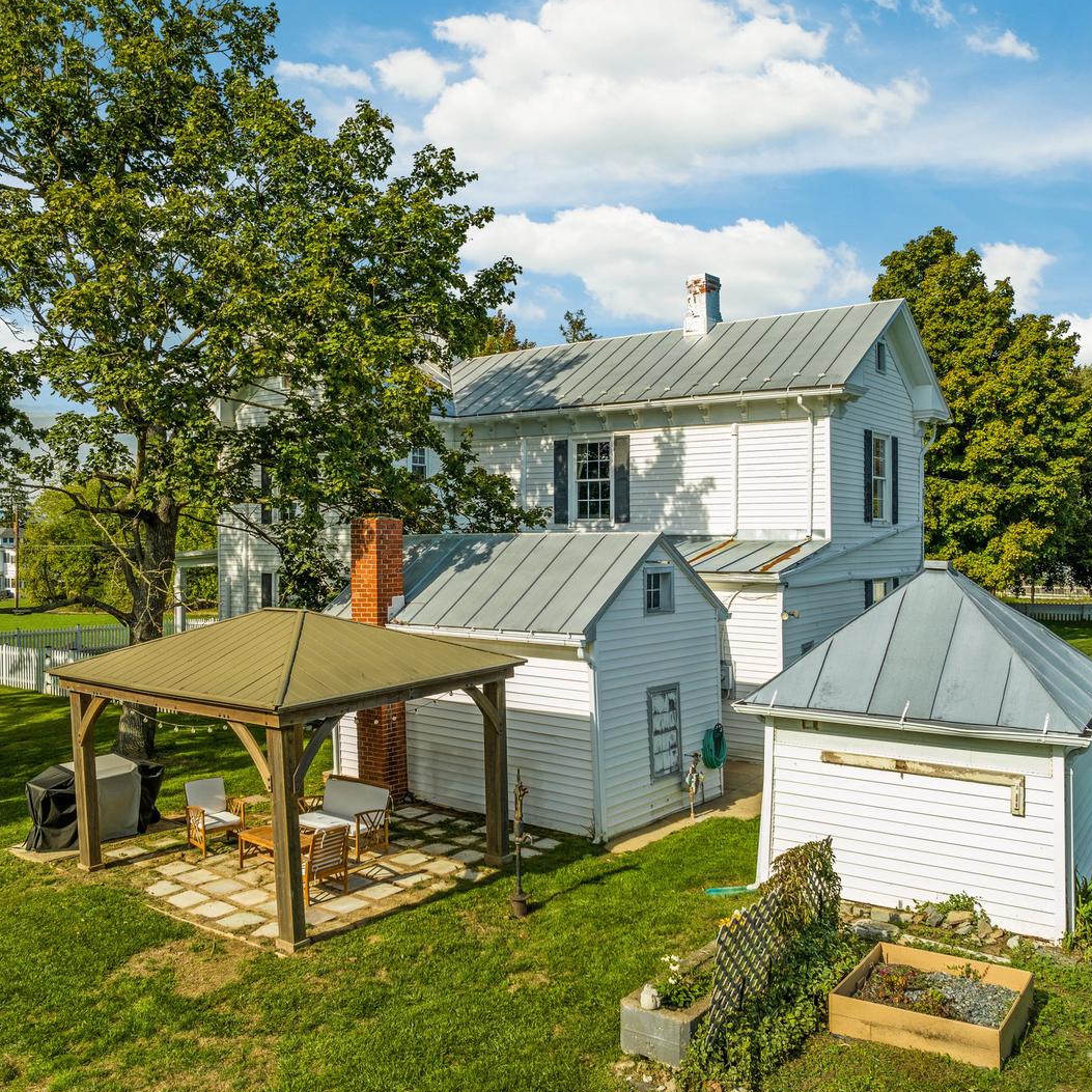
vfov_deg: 55.6
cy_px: 552
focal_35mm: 29
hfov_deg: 55.6
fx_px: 1035
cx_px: 514
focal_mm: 12.29
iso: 100
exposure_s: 1/200
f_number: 4
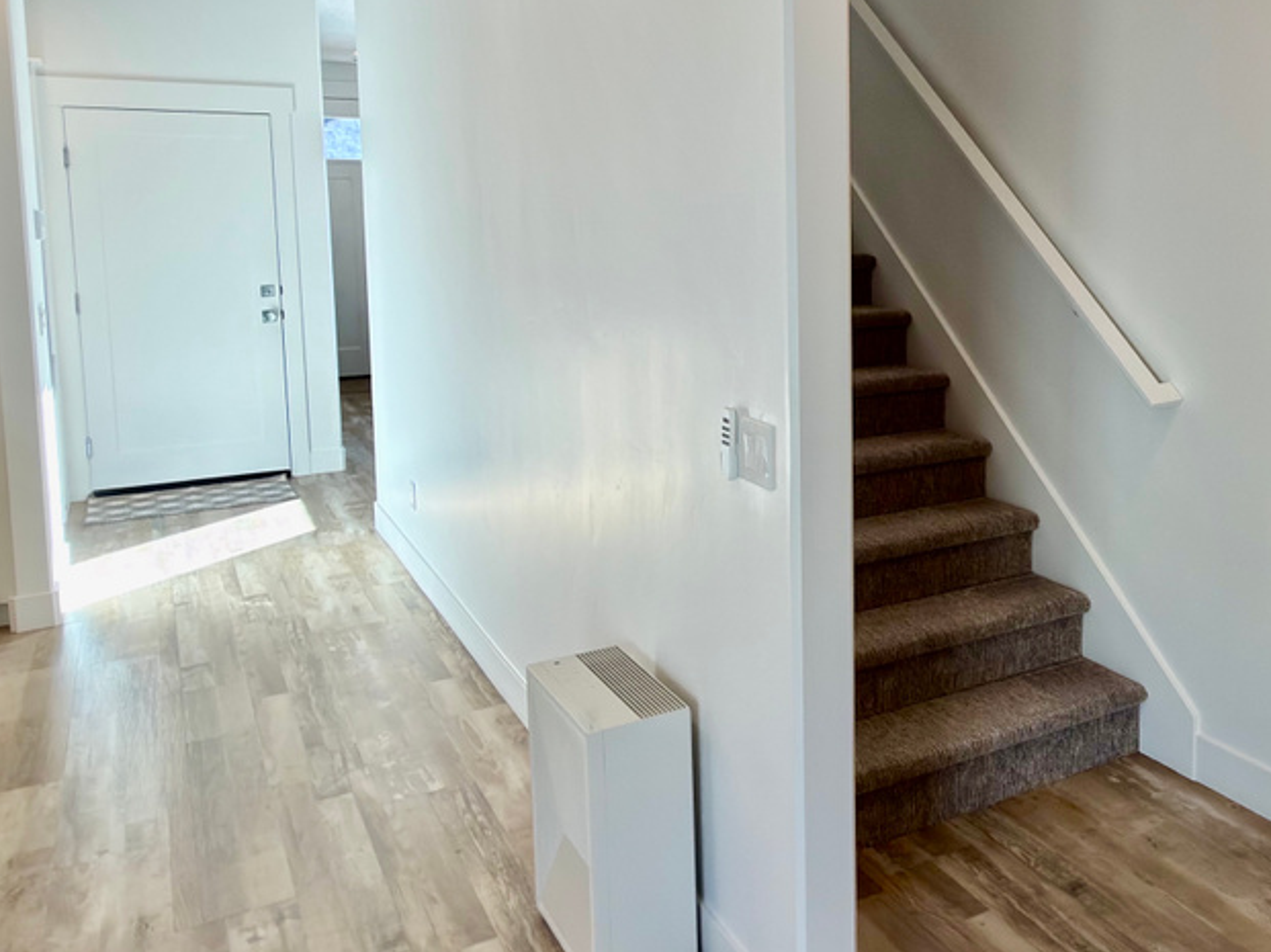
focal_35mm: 33
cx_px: 999
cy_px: 317
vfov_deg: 42.3
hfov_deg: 52.2
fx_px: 1211
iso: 40
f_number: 2.2
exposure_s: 1/60
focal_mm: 2.22
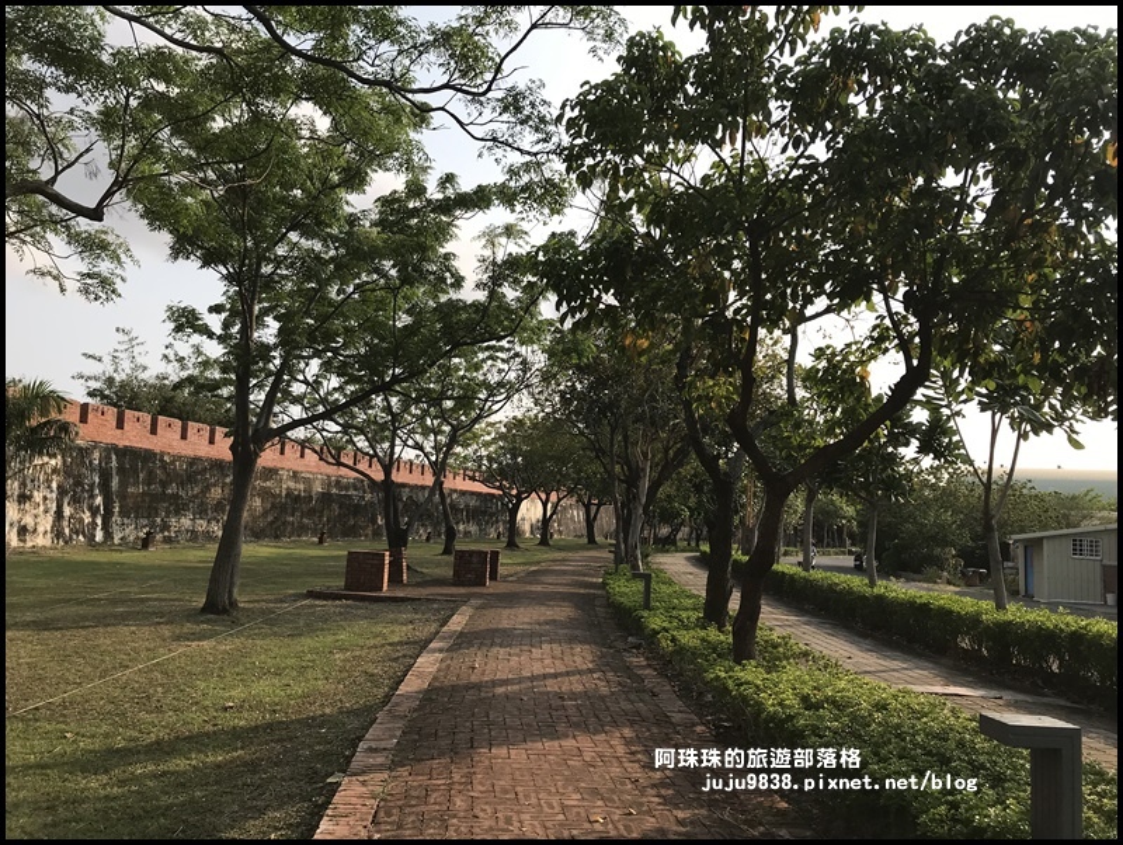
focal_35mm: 28
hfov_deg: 63.4
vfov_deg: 49.8
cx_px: 562
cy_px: 422
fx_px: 909
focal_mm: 3.99
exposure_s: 1/1497
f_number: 1.8
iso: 20
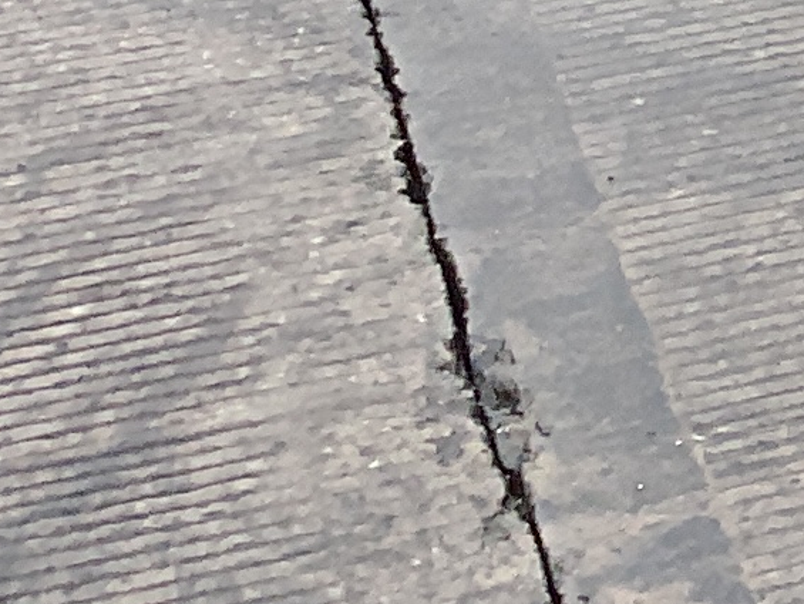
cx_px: 2810
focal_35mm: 207
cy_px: -1449
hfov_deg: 7.7
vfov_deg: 6.3
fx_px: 4809
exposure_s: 1/439
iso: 16
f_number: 1.8
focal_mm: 3
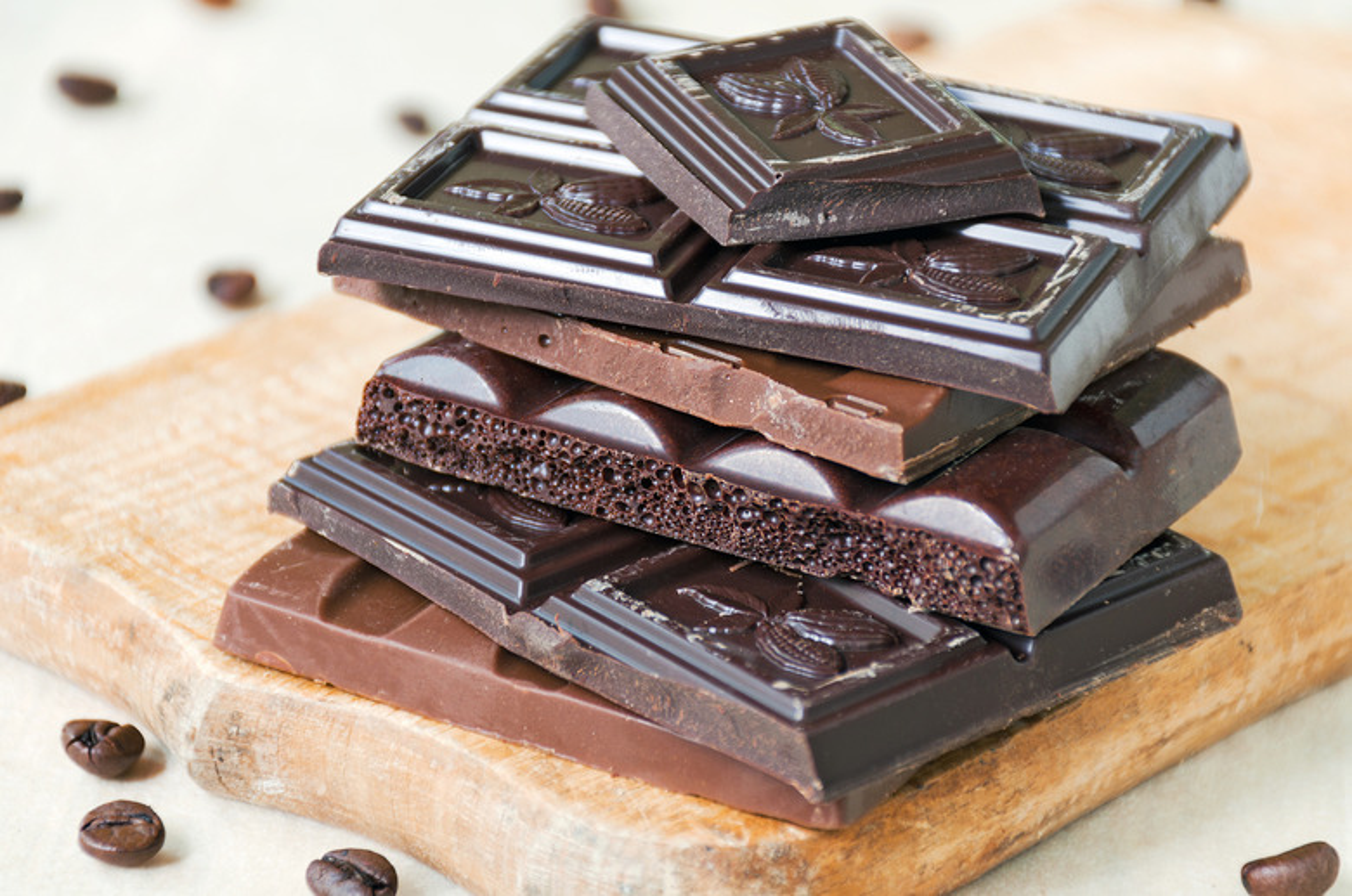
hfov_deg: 11.8
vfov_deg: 7.9
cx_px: 676
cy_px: 448
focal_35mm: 174
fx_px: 6523
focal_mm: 116
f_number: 5.6
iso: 100
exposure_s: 1/1.43
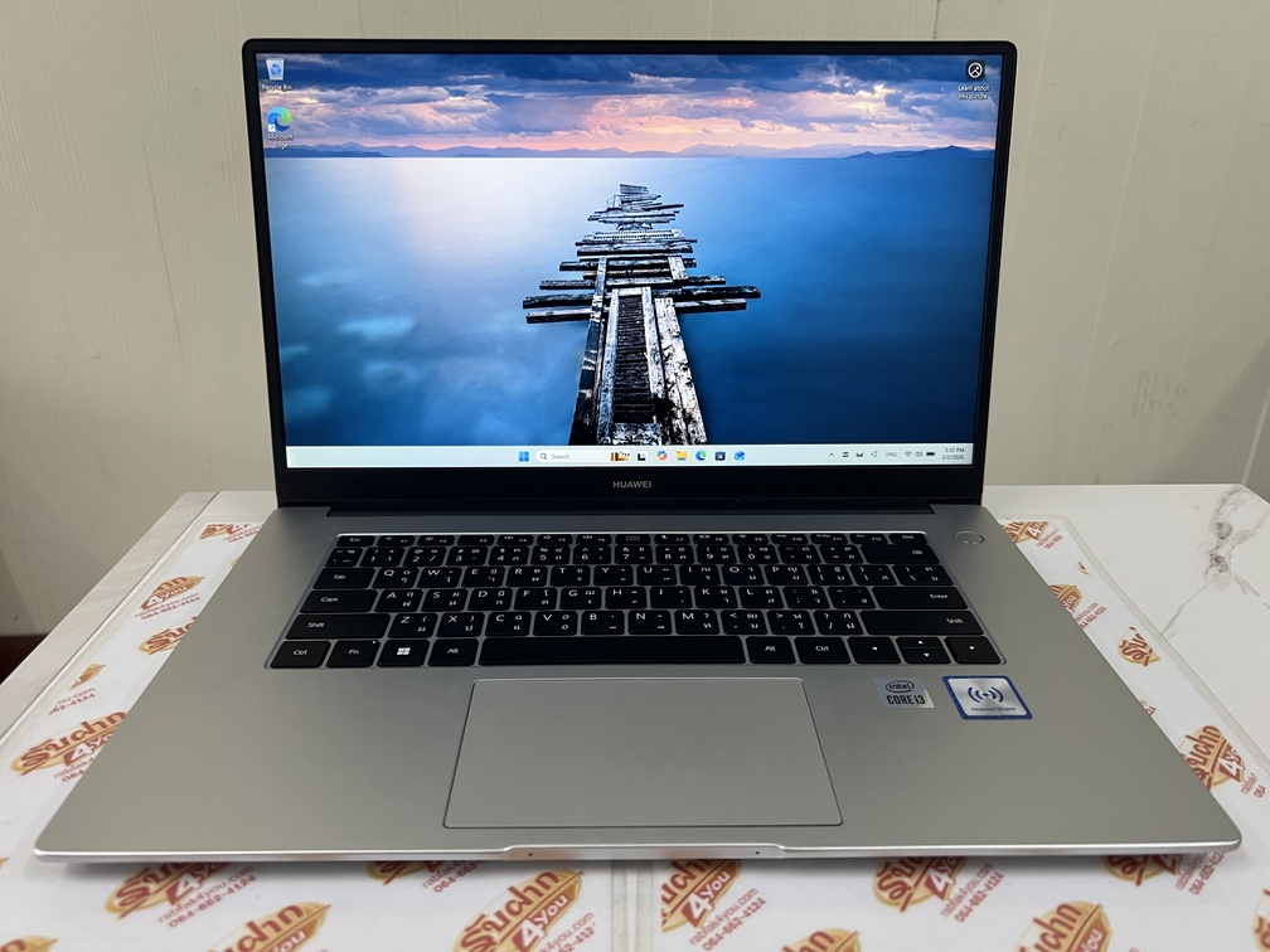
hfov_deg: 67.3
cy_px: 476
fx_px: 954
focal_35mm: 26
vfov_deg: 53.1
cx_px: 635
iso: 80
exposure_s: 1/50
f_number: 1.5
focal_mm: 5.7
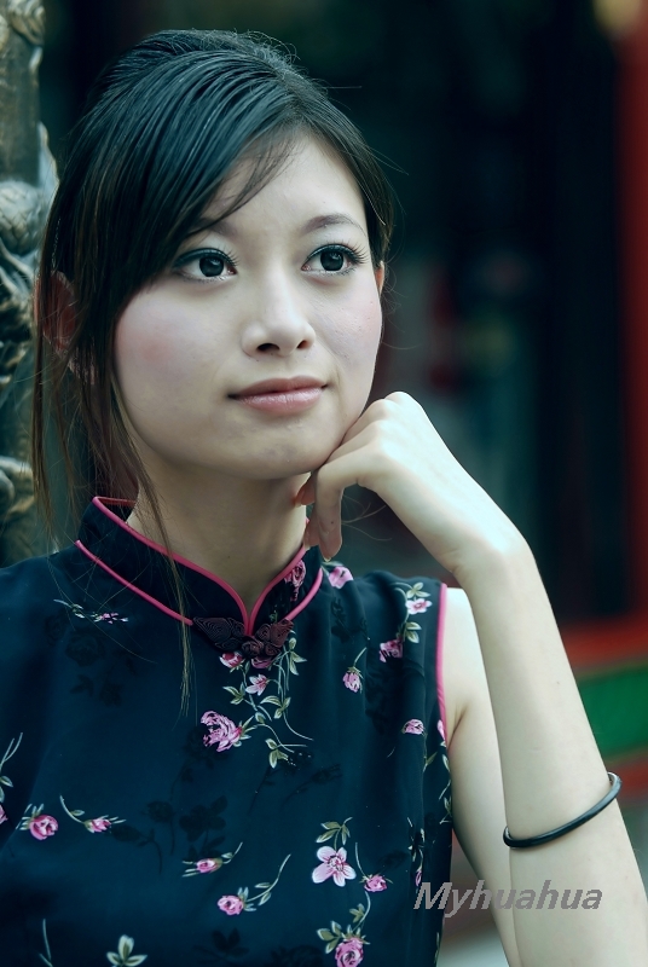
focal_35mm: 150
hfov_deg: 9.2
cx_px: 324
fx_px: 4036
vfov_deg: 13.7
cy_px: 484
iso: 100
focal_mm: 100
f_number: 3.5
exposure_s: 1/50
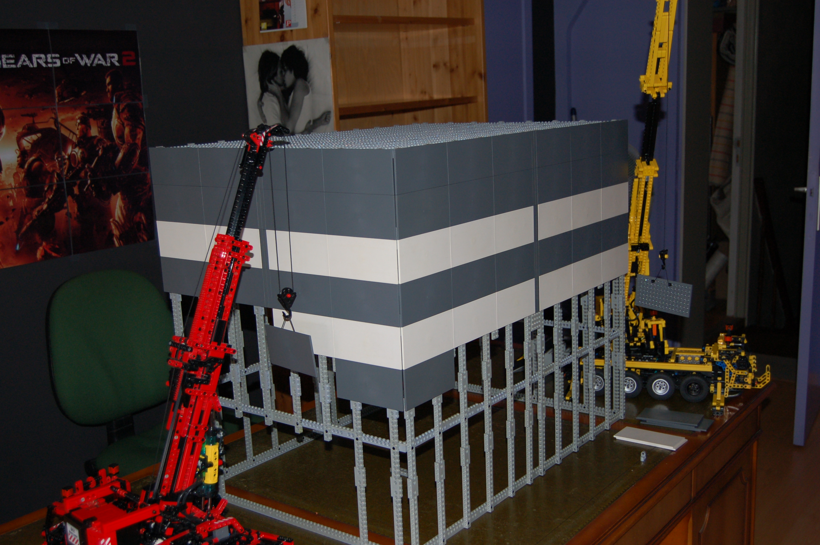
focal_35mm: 39
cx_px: 410
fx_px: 888
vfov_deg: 34.1
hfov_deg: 49.6
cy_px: 272
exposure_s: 1/60
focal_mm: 26
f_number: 4.2
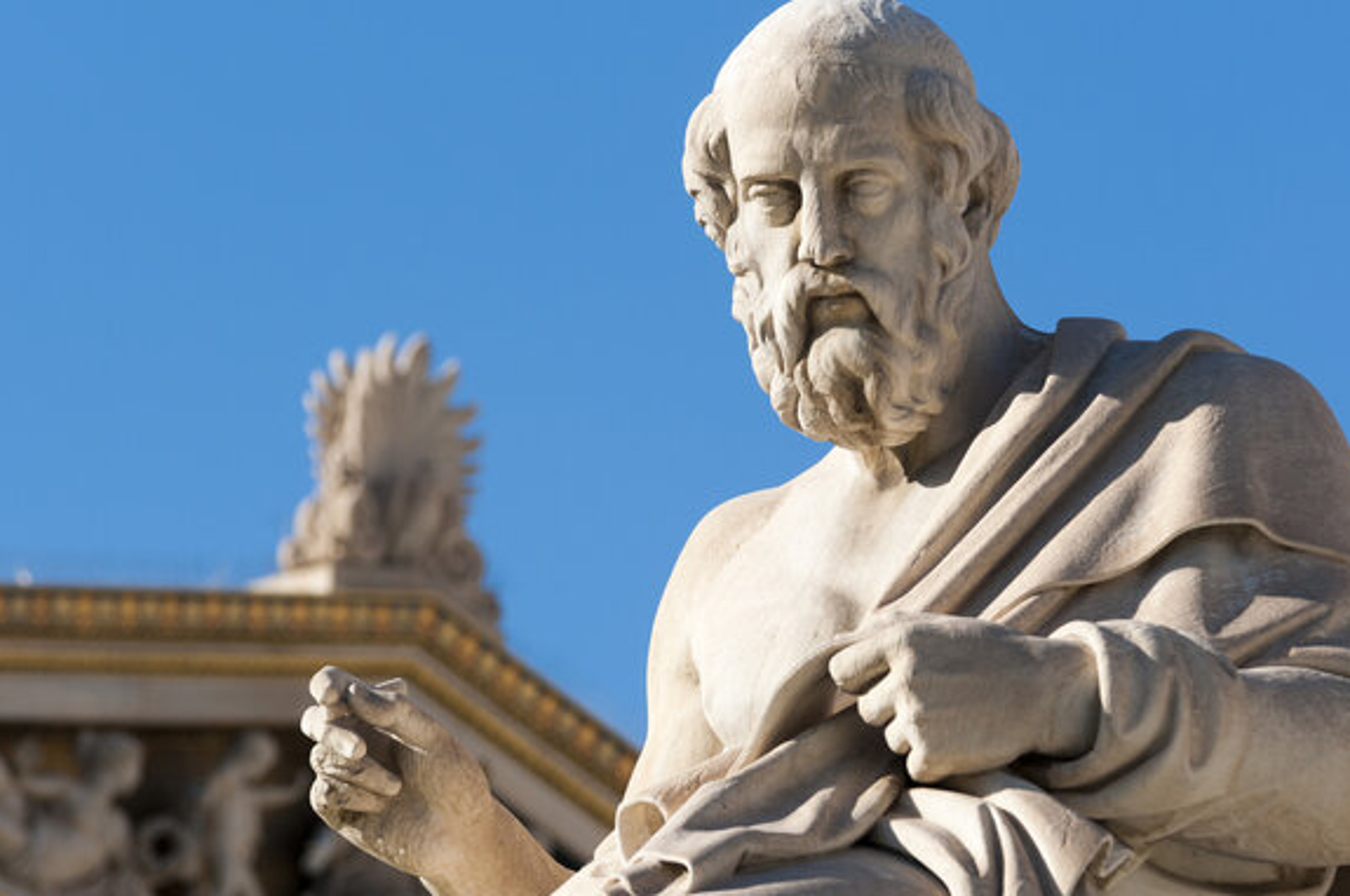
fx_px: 10322
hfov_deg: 7.5
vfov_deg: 5.0
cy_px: 461
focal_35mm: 276
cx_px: 704
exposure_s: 1/800
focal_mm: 165
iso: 100
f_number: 5.6
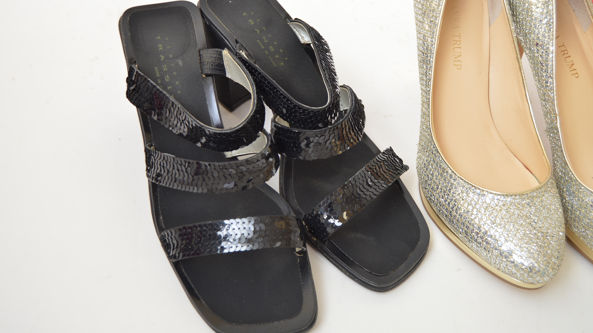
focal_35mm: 44
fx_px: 692
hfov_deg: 46.4
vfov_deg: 27.1
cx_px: 296
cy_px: 164
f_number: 4
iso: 200
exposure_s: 1/160
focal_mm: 28
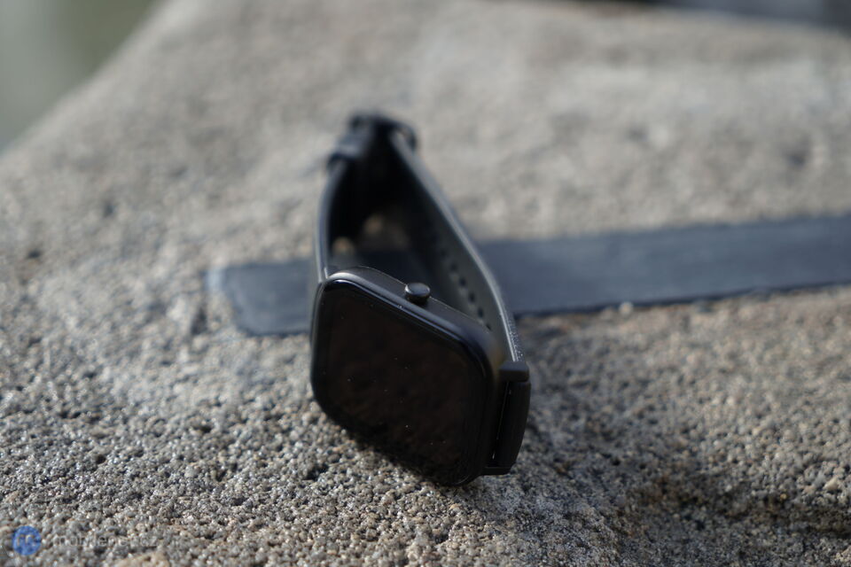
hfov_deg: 28.8
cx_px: 426
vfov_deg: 19.5
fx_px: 1655
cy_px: 284
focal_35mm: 70
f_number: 4
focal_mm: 70
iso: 160
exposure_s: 1/320
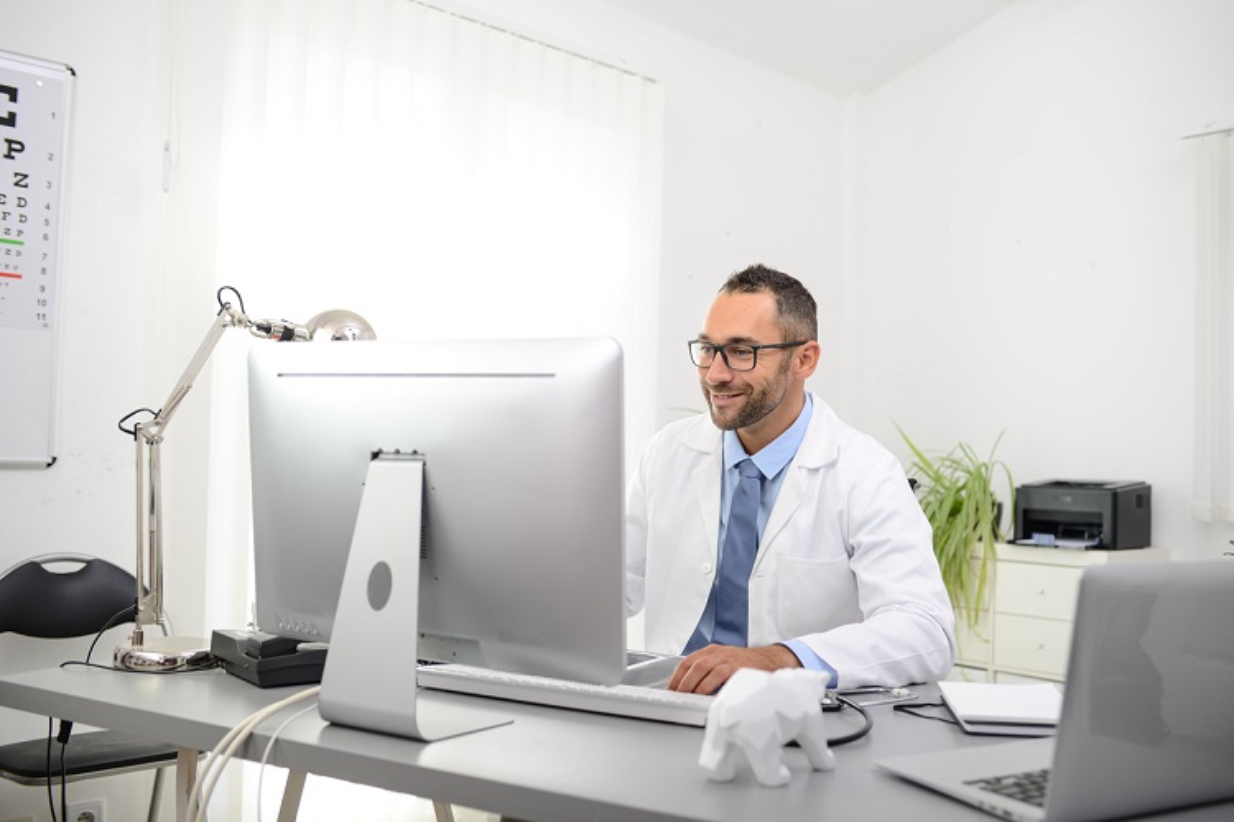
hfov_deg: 54.4
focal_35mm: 35
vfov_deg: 37.9
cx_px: 617
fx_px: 1200
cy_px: 411
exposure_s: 1/160
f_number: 2.8
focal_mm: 35
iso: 100
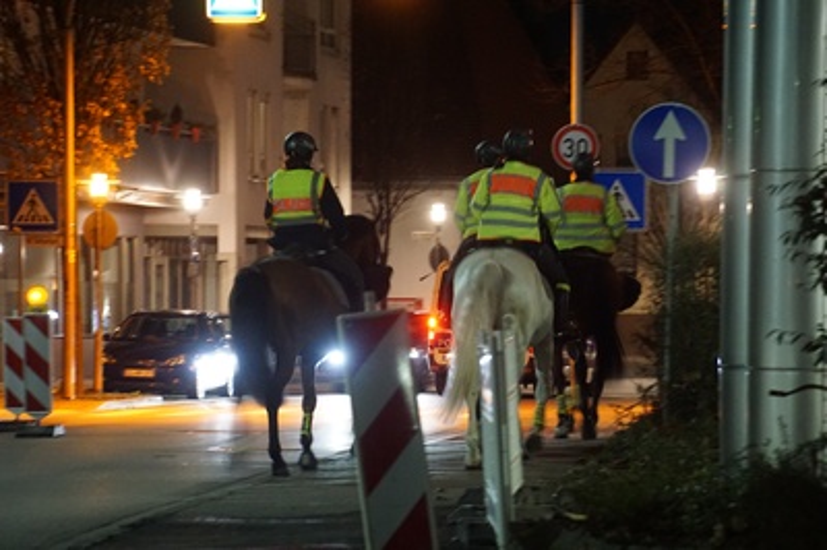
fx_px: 4648
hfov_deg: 10.2
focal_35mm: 202
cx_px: 414
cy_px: 275
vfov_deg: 6.8
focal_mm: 135
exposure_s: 1/10
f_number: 5.6
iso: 3200
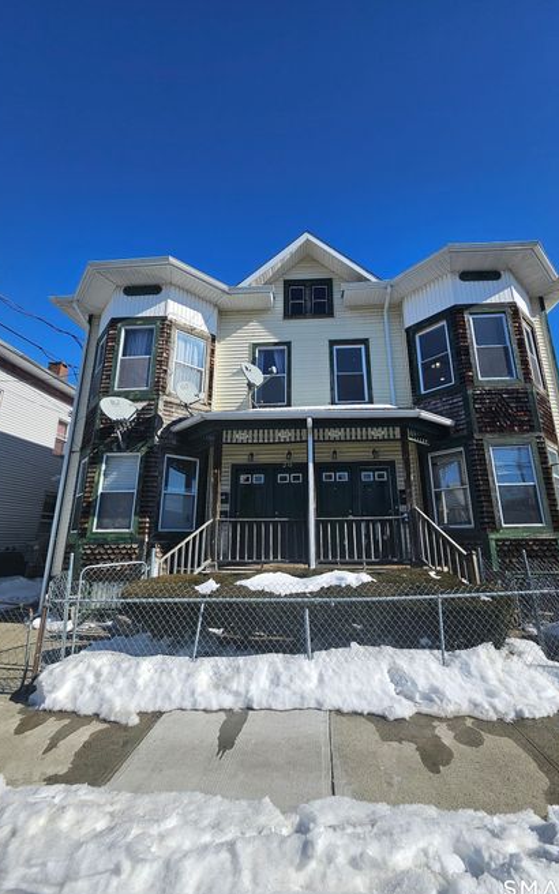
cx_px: 300
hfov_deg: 78.5
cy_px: 452
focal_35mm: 14
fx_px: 341
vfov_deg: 105.3
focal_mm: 1.74
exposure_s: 1/1513
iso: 32
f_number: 2.2
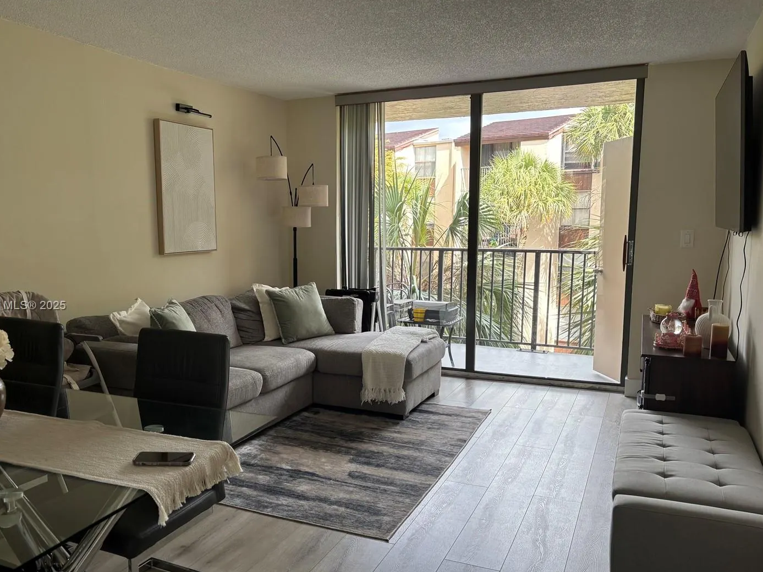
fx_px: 661
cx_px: 330
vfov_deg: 46.8
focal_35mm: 30
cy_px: 306
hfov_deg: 59.7
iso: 40
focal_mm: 5.96
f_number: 1.6
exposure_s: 1/198
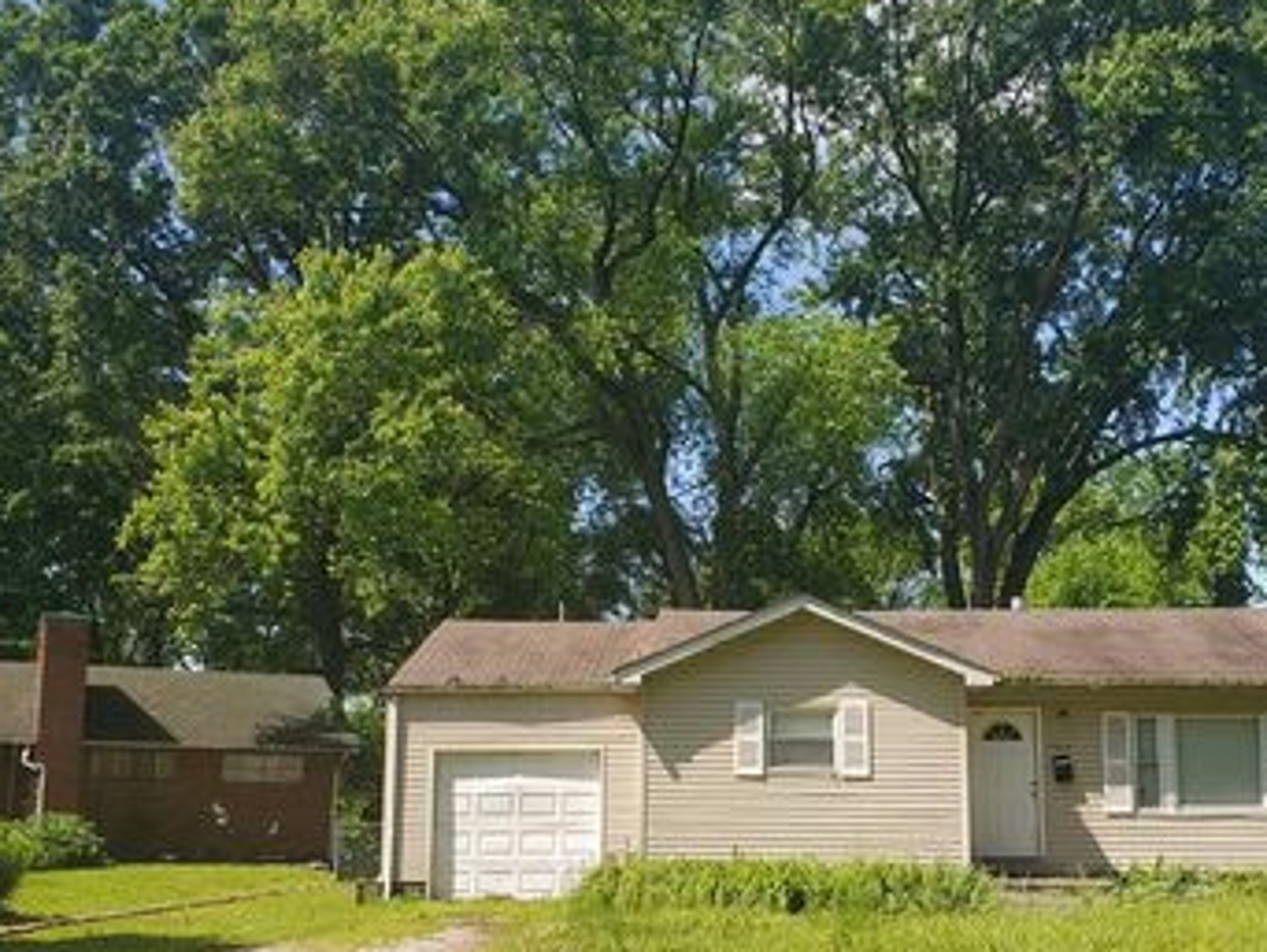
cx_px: 678
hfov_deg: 48.9
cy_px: 639
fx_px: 1392
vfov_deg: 37.3
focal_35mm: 38
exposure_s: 1/1008
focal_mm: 4.3
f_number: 2.4
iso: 50
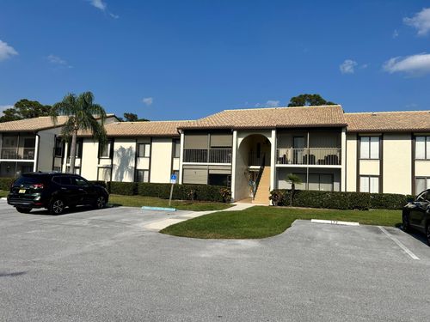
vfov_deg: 53.1
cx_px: 215
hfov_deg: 67.3
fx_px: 323
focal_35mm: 26
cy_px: 161
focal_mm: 5.7
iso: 50
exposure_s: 1/6993
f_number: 1.5
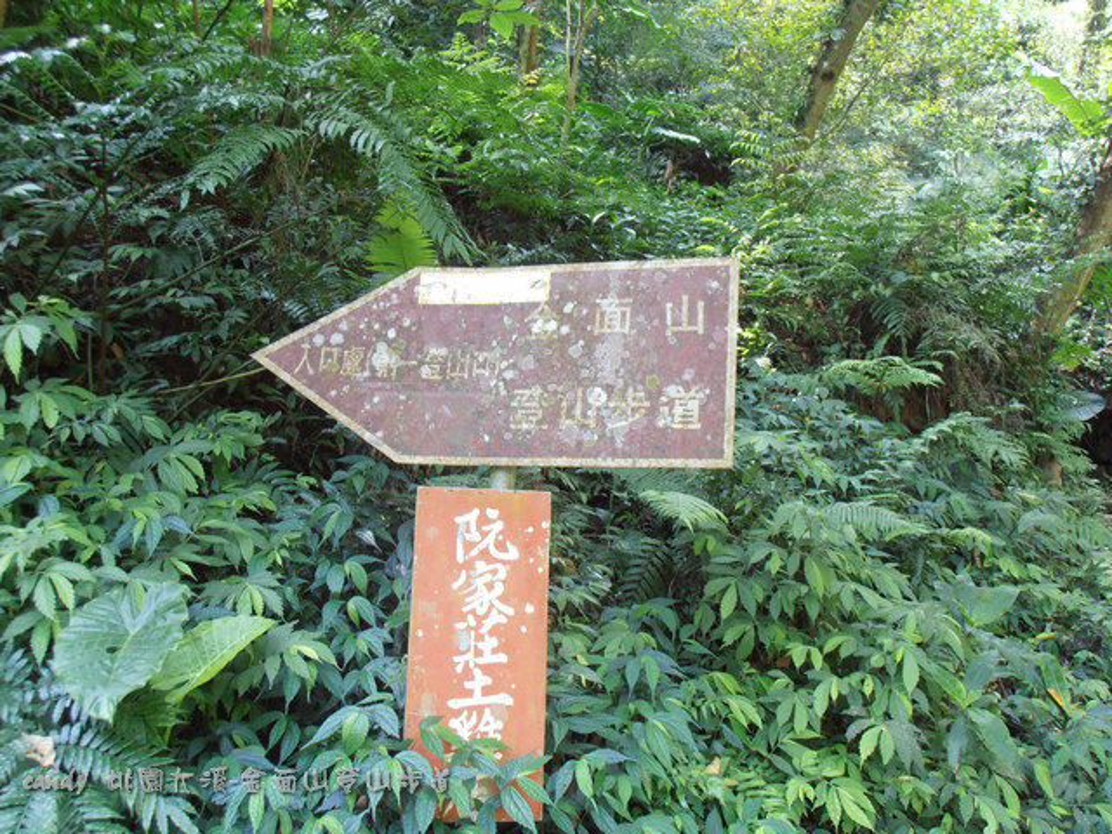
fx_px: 1189
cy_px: 417
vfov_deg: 38.7
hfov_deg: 50.1
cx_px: 556
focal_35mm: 37
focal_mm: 6.61
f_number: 3.9
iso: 125
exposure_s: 1/10
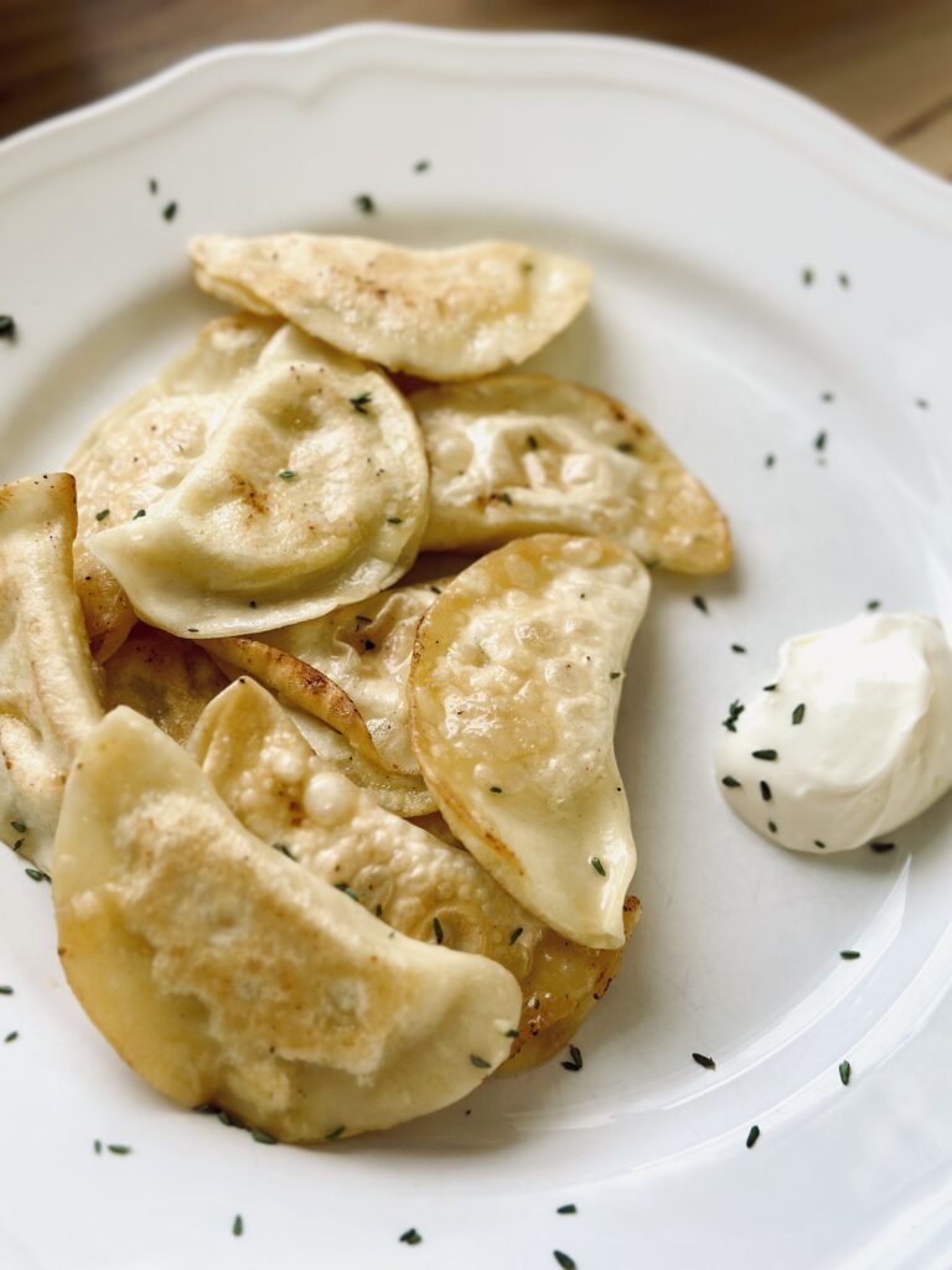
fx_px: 1760
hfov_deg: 30.3
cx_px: 476
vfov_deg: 39.7
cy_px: 635
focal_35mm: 48
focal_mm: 6.86
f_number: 1.78
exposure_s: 1/121
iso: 100
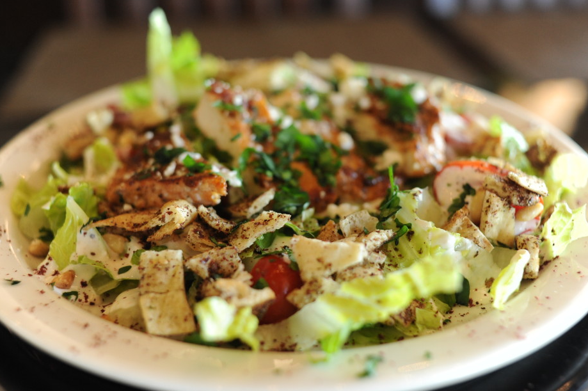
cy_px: 183
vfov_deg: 34.1
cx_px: 303
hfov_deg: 49.6
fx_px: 636
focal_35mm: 39
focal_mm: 35
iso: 2000
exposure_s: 1/320
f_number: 3.5
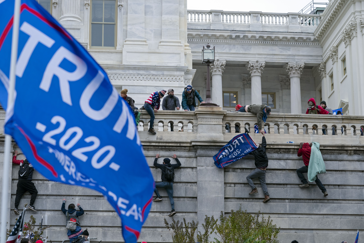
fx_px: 1031
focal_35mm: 102
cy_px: 122
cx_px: 182
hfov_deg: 20.0
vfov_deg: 13.4
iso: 1250
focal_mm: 102
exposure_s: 1/640
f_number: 7.1
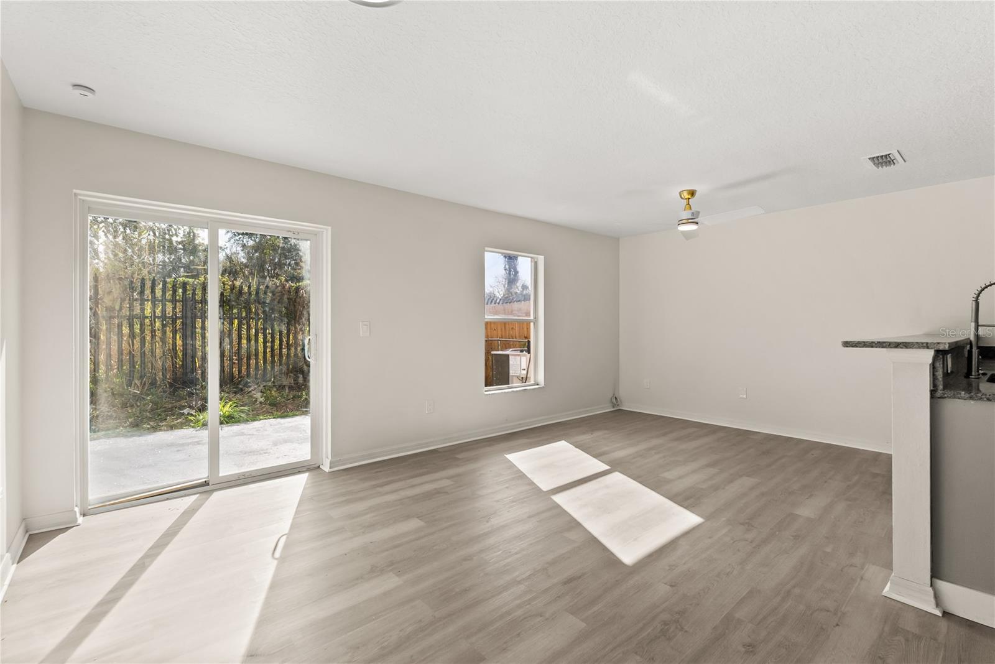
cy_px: 332
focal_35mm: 16
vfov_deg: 72.1
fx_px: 456
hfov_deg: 95.0
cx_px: 498
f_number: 7.1
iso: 800
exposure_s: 1/320
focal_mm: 16.5
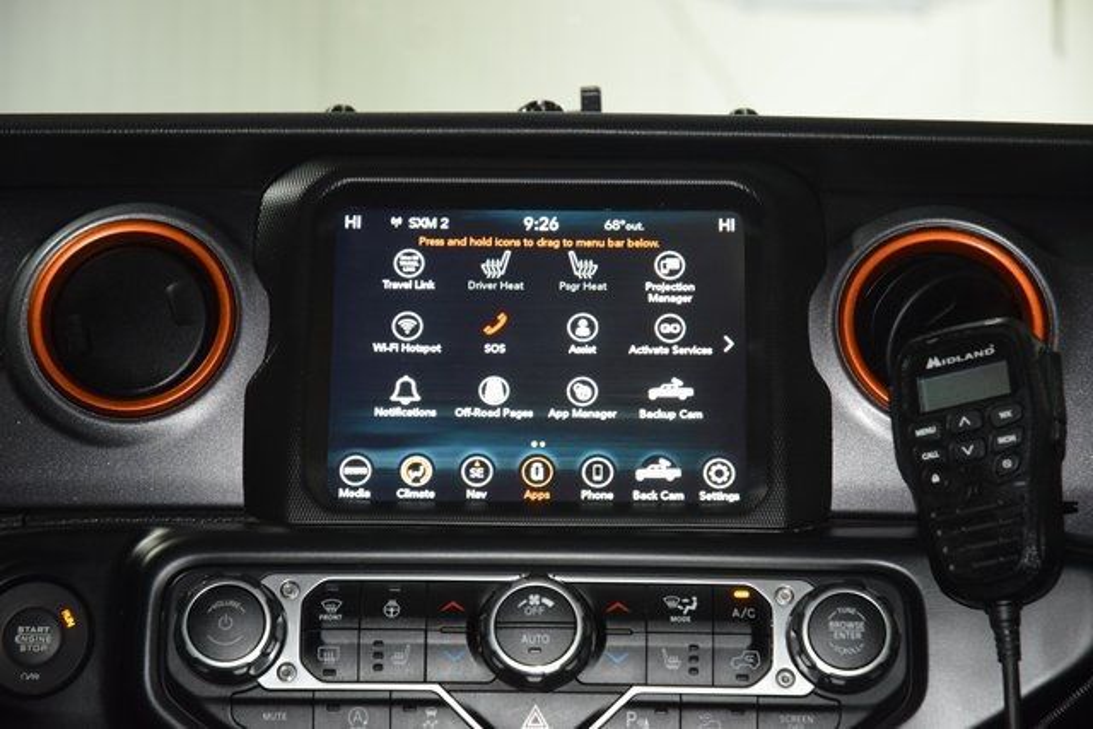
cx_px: 546
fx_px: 3188
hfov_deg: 19.5
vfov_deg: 13.0
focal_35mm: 105
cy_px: 364
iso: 1800
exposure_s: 1/60
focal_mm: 70
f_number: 4.5
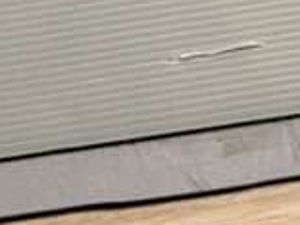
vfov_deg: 4.5
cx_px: -435
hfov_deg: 6.0
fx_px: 2739
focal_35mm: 316
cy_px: -488
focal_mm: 6.76
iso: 80
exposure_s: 1/50
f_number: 1.78
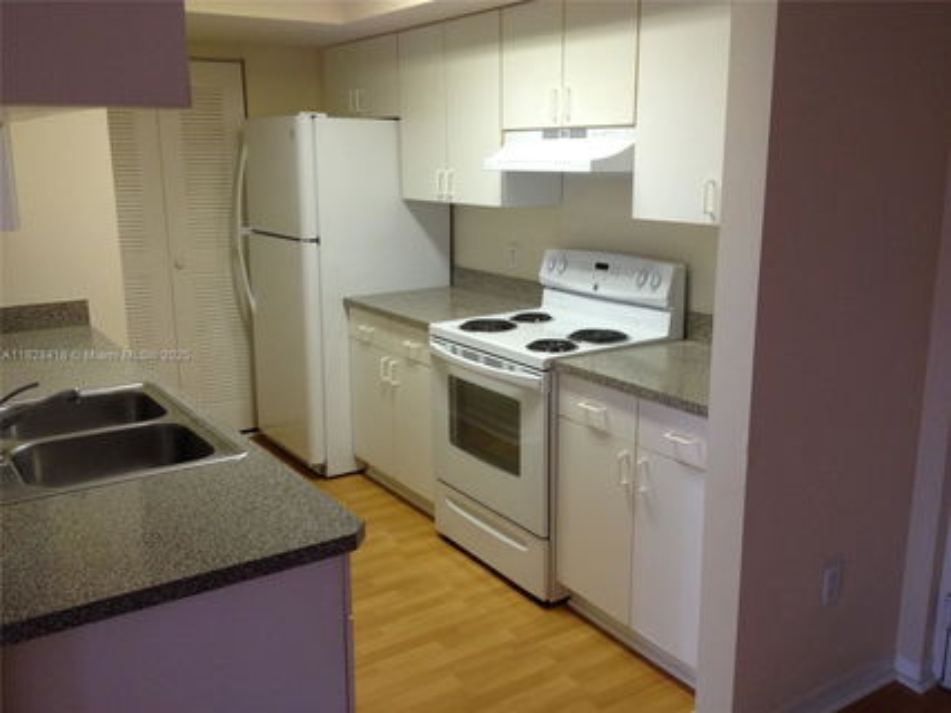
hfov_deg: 52.6
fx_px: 961
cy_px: 356
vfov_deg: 40.7
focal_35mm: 35
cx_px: 476
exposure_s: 1/20
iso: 100
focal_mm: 4.28
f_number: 2.4
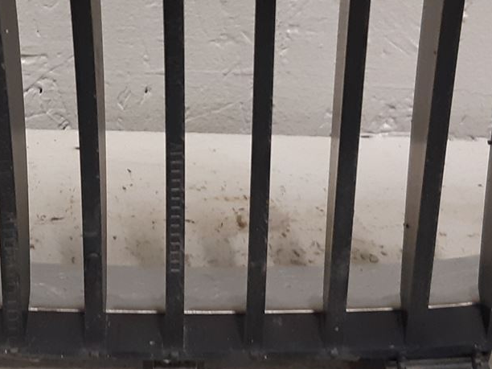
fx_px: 1237
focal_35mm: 87
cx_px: 86
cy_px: 71
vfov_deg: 16.8
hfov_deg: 22.2
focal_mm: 3.93
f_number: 1.7
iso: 200
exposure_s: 1/50
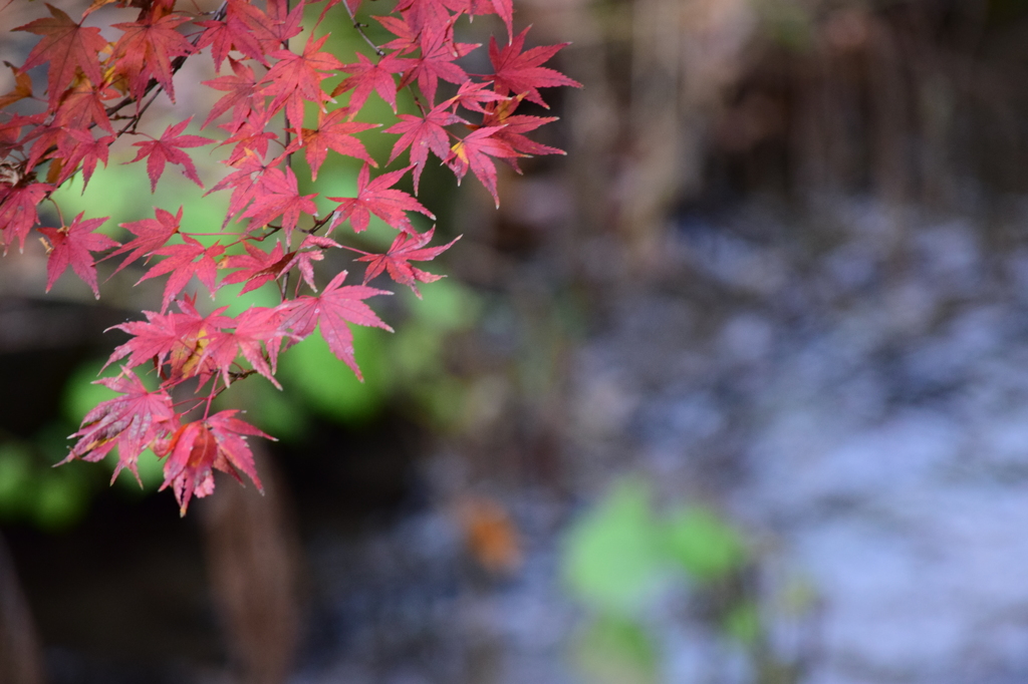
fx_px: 8563
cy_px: 342
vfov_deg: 4.6
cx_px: 514
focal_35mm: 300
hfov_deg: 6.9
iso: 1600
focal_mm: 200
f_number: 5.6
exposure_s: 1/125
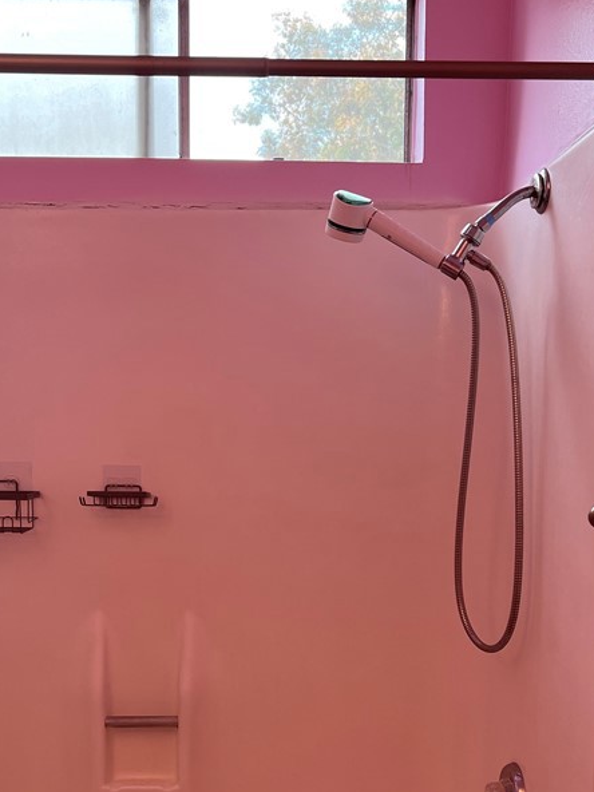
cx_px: 270
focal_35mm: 45
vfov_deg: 41.3
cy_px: 554
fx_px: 1030
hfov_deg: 32.2
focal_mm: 5.7
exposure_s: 1/151
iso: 64
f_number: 1.5
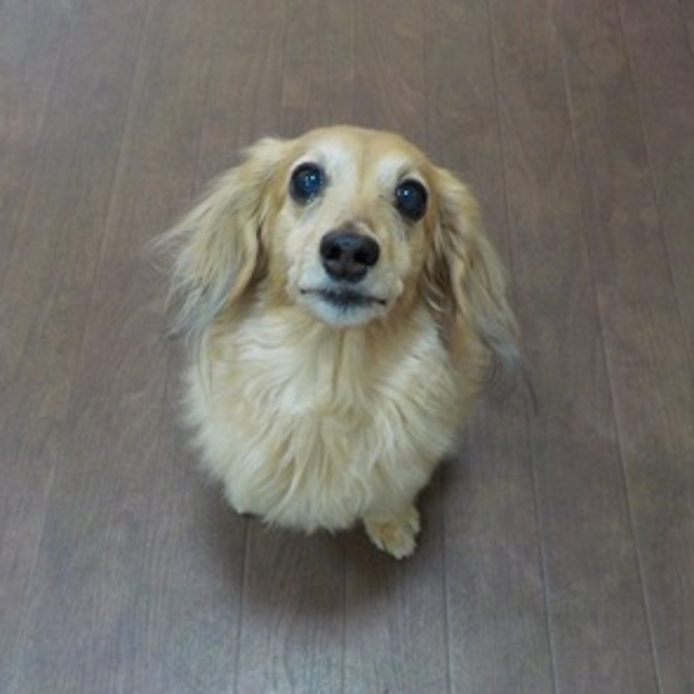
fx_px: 817
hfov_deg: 46.0
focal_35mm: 36
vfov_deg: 45.9
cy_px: 398
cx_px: 348
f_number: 3.3
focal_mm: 4.1
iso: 320
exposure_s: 1/30
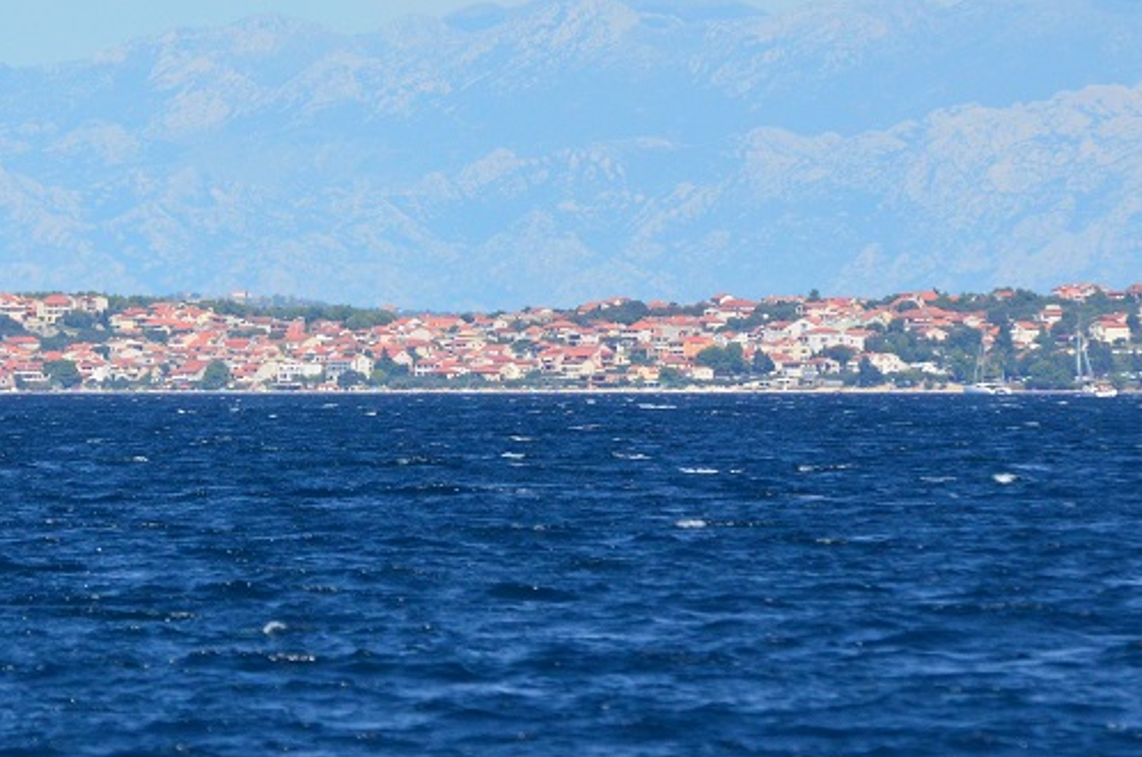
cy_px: 280
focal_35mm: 663
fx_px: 20991
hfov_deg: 3.1
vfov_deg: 2.1
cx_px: 362
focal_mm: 220
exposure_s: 1/8000
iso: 1100
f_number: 5.3
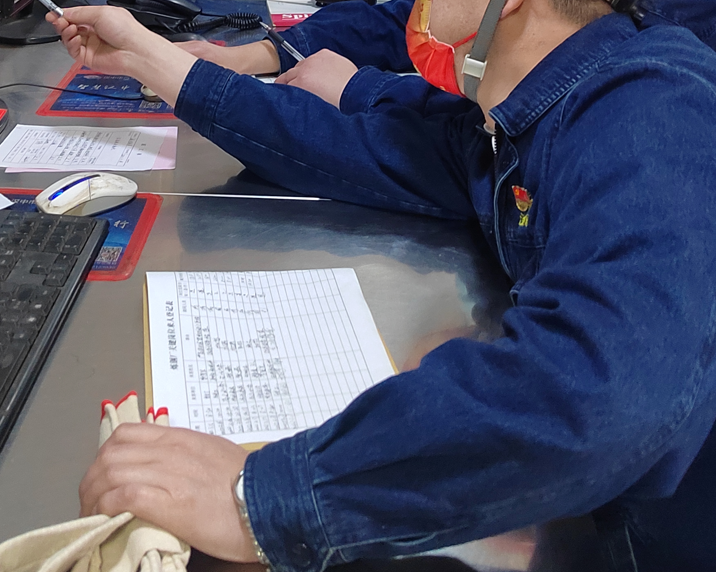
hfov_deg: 37.0
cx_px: 255
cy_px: 2
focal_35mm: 50
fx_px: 1059
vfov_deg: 28.4
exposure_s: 1/50
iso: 4080
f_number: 1.9
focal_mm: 5.52
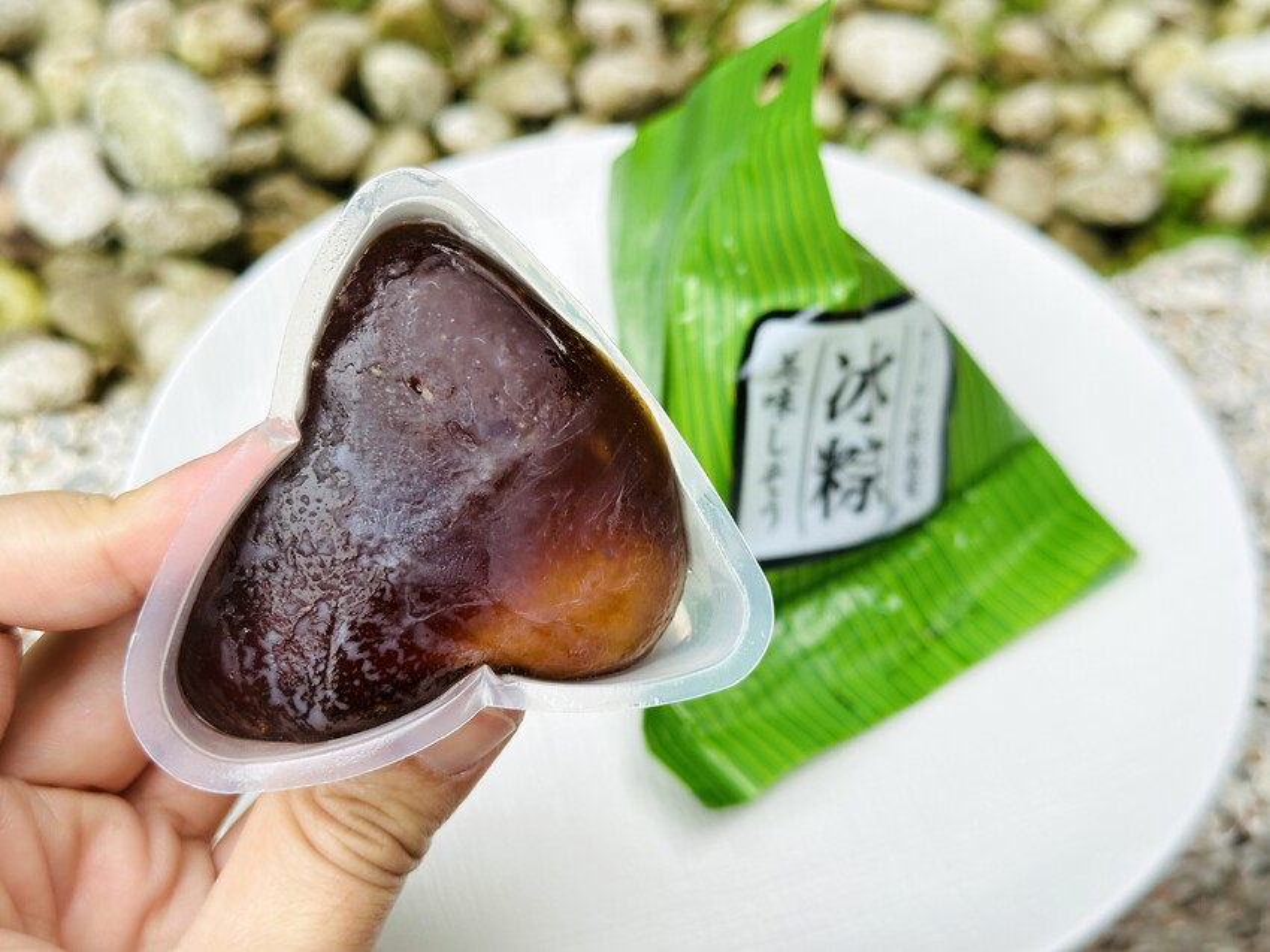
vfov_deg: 30.3
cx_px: 635
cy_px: 476
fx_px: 1761
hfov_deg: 39.7
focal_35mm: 48
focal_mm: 6.86
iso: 64
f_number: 1.78
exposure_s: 1/1242
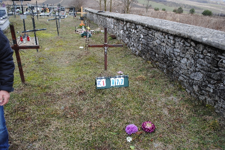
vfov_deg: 48.0
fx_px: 169
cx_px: 112
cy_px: 75
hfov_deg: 67.3
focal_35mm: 27
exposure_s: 1/125
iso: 125
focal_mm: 18
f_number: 5.6
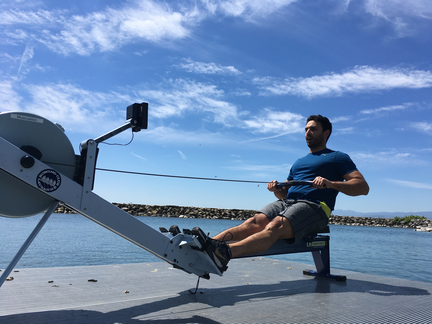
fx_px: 362
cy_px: 162
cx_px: 216
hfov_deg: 61.7
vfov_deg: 48.2
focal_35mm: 29
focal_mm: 4.15
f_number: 2.2
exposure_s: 1/2079
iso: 25
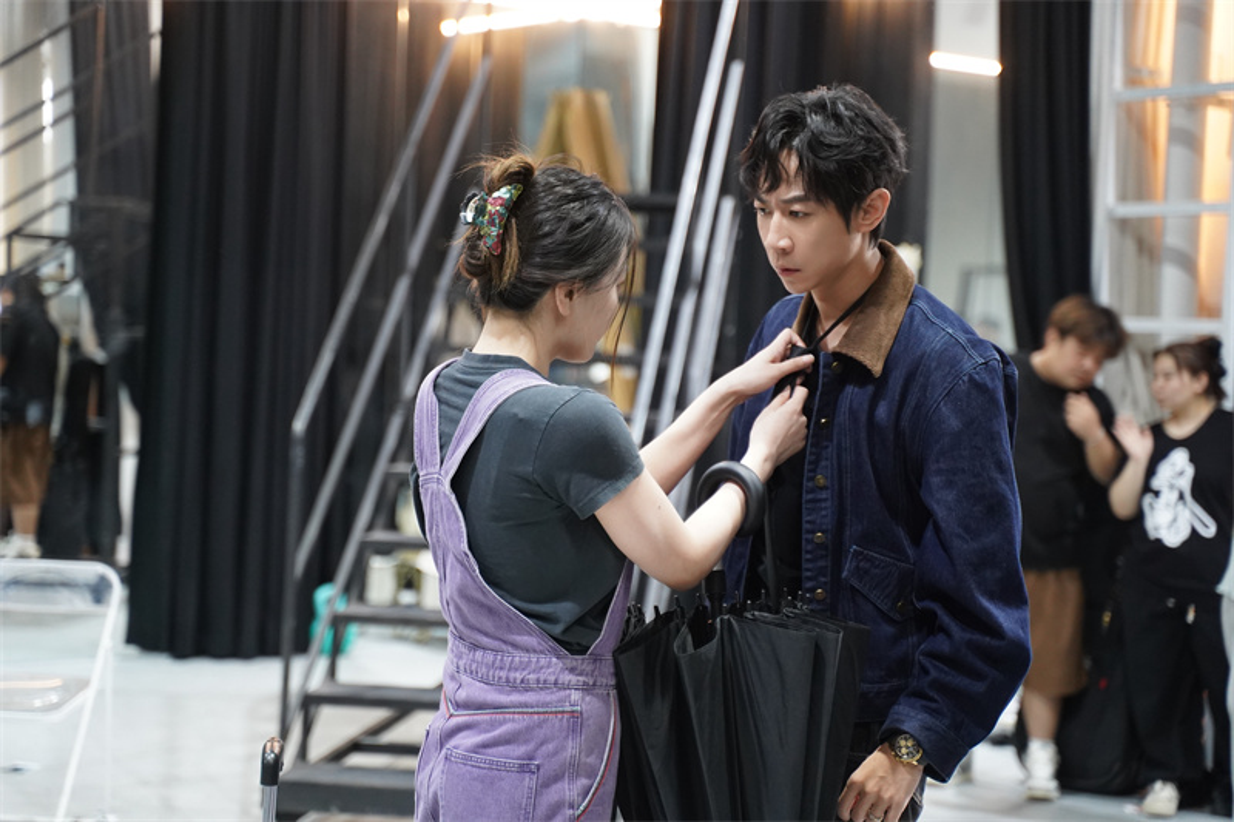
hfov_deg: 27.0
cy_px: 411
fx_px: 2570
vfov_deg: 18.2
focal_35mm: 75
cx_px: 617
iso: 4000
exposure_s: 1/160
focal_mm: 75
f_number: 2.8
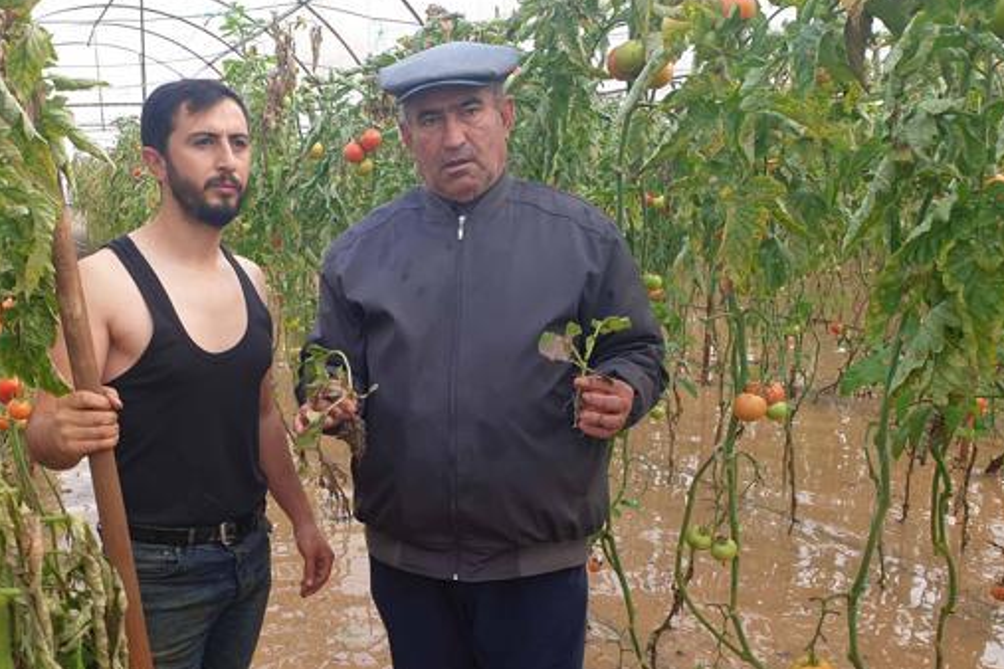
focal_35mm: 40
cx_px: 345
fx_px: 1115
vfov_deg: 32.9
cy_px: 479
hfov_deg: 47.8
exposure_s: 1/113
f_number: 2.4
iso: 50
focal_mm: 4.3
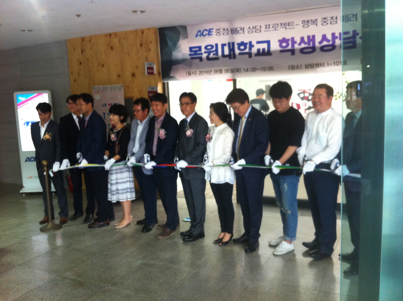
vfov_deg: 40.6
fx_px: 407
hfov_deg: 52.7
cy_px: 150
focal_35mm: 35
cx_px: 202
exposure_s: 1/17
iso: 200
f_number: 2.8
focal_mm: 3.85
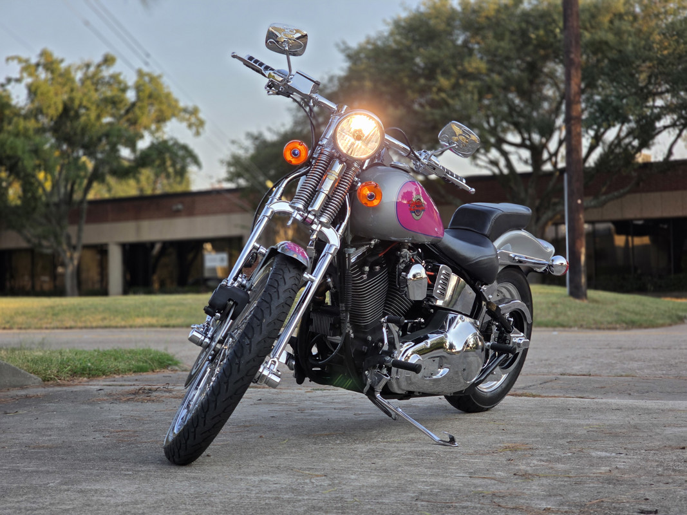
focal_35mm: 69
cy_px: 258
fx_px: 1369
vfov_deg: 21.3
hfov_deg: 28.2
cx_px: 344
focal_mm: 7.9
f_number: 2.4
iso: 50
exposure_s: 1/385
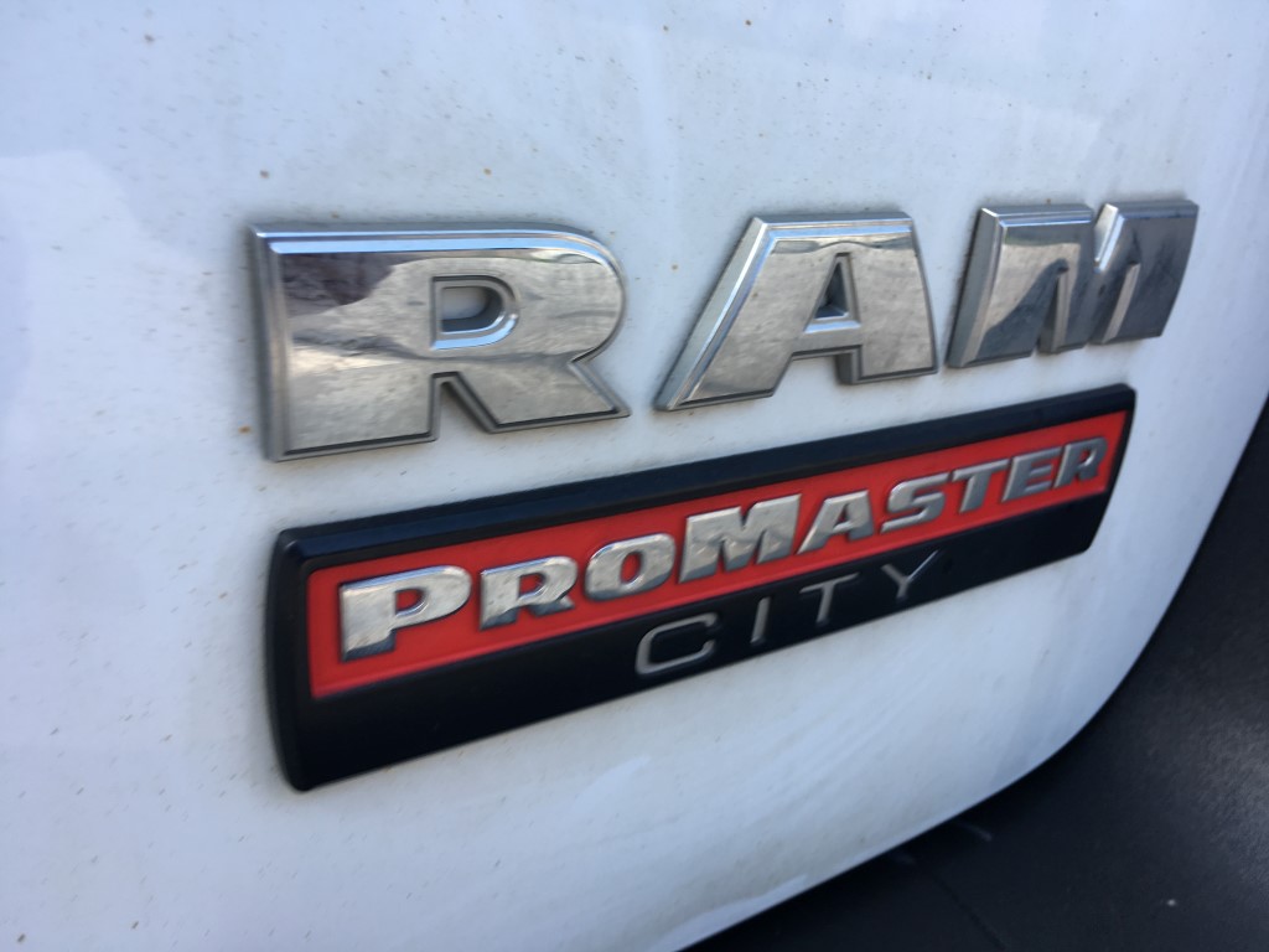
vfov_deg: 48.2
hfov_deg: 61.7
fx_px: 1063
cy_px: 476
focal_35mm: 29
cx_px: 634
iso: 25
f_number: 2.2
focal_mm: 4.15
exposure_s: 1/148
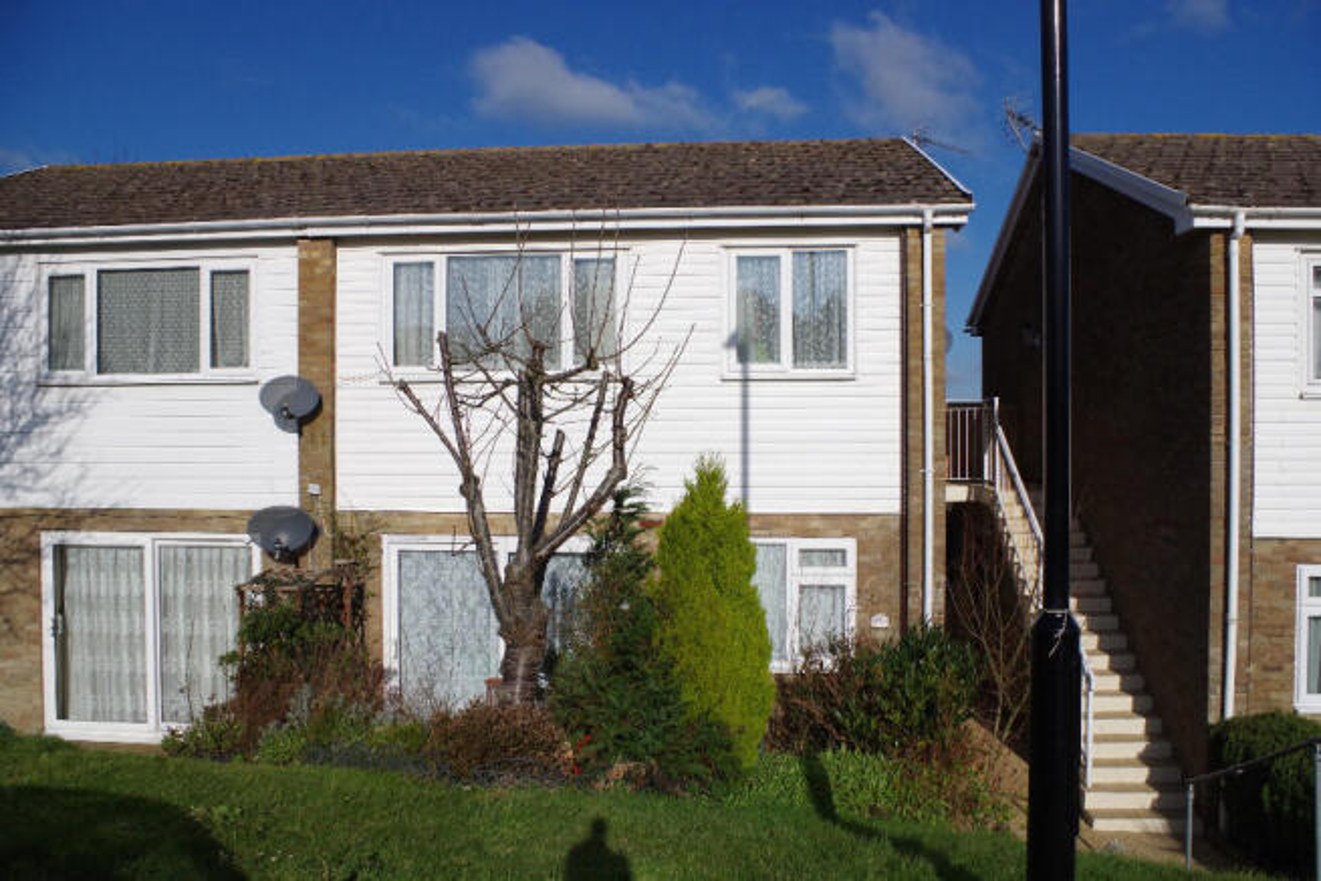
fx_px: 991
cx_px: 660
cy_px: 440
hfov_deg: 67.4
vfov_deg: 48.0
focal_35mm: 27
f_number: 10
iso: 800
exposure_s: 1/2500
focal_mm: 18
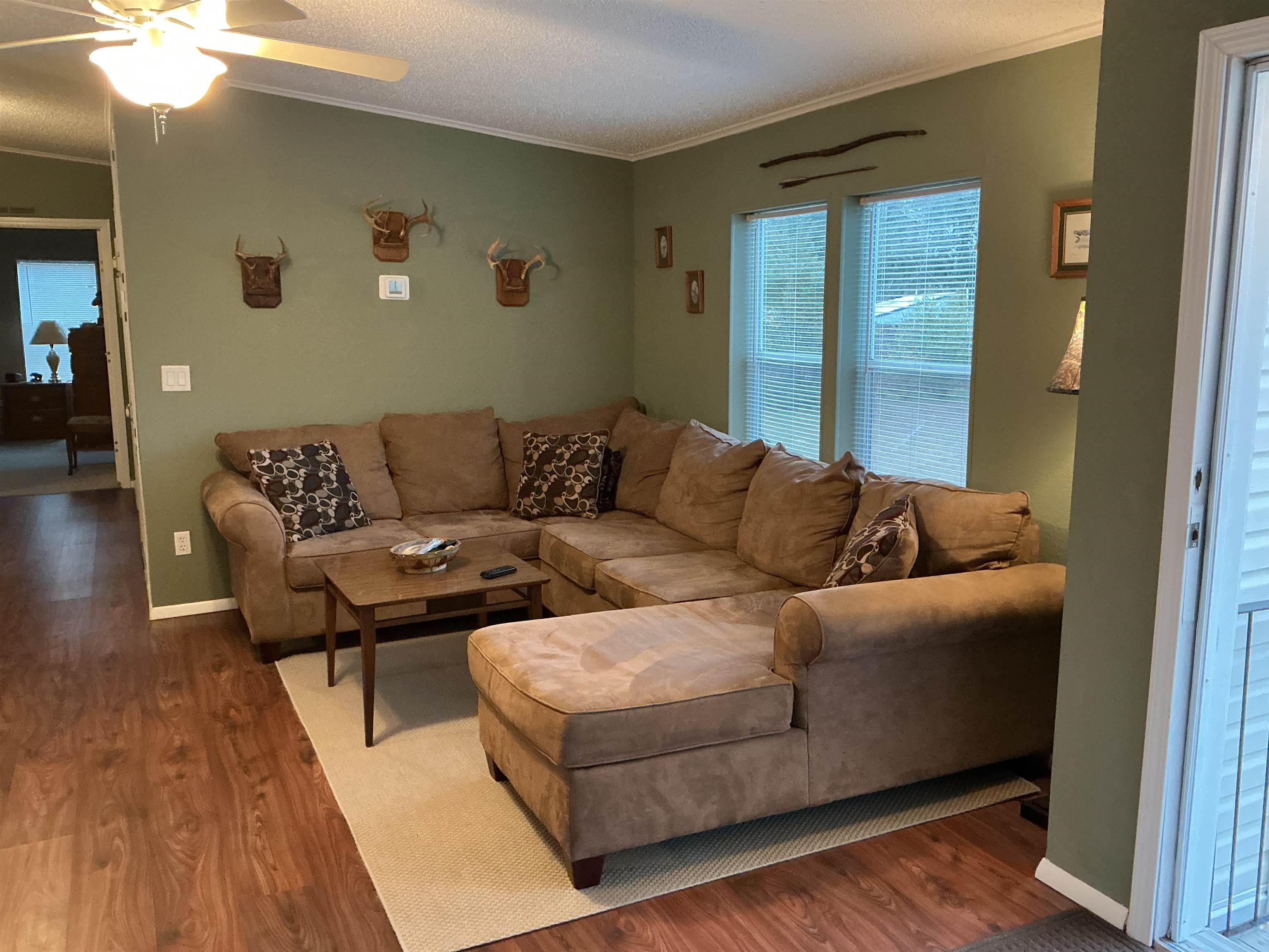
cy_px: 476
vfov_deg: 48.2
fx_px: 1063
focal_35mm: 29
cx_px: 634
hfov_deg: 61.7
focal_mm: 3
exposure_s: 1/60
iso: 250
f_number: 1.8
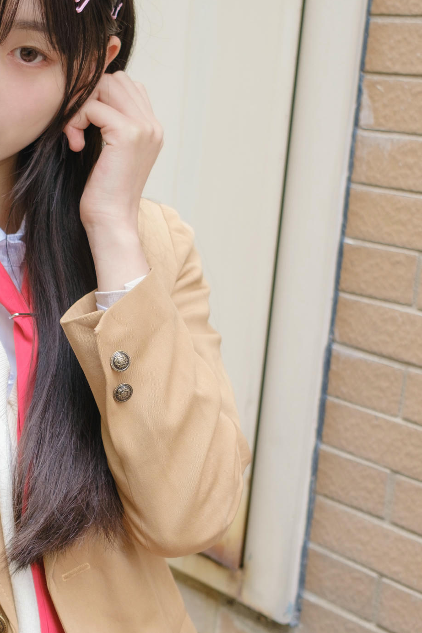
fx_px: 1388
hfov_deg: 16.8
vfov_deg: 25.6
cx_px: -21
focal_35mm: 79
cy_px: 368
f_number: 2.8
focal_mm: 23
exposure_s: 1/200
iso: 160
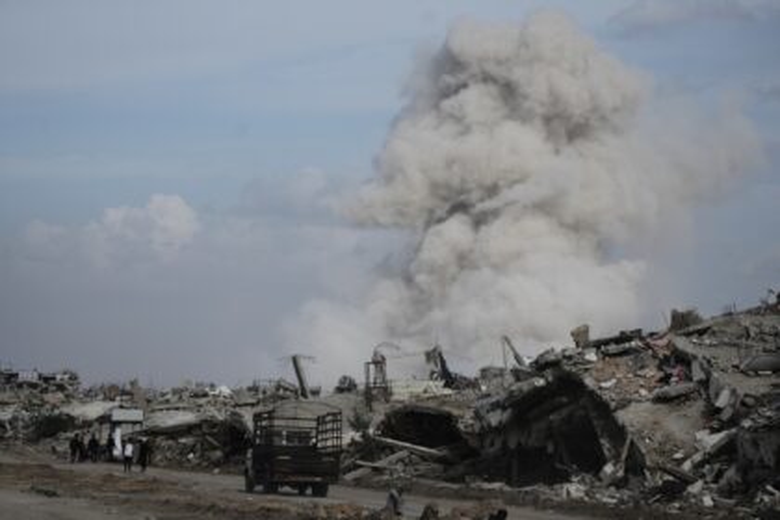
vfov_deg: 10.3
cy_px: 260
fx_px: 2881
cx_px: 390
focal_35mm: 133
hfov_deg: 15.4
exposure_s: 1/2500
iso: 200
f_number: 5
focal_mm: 133
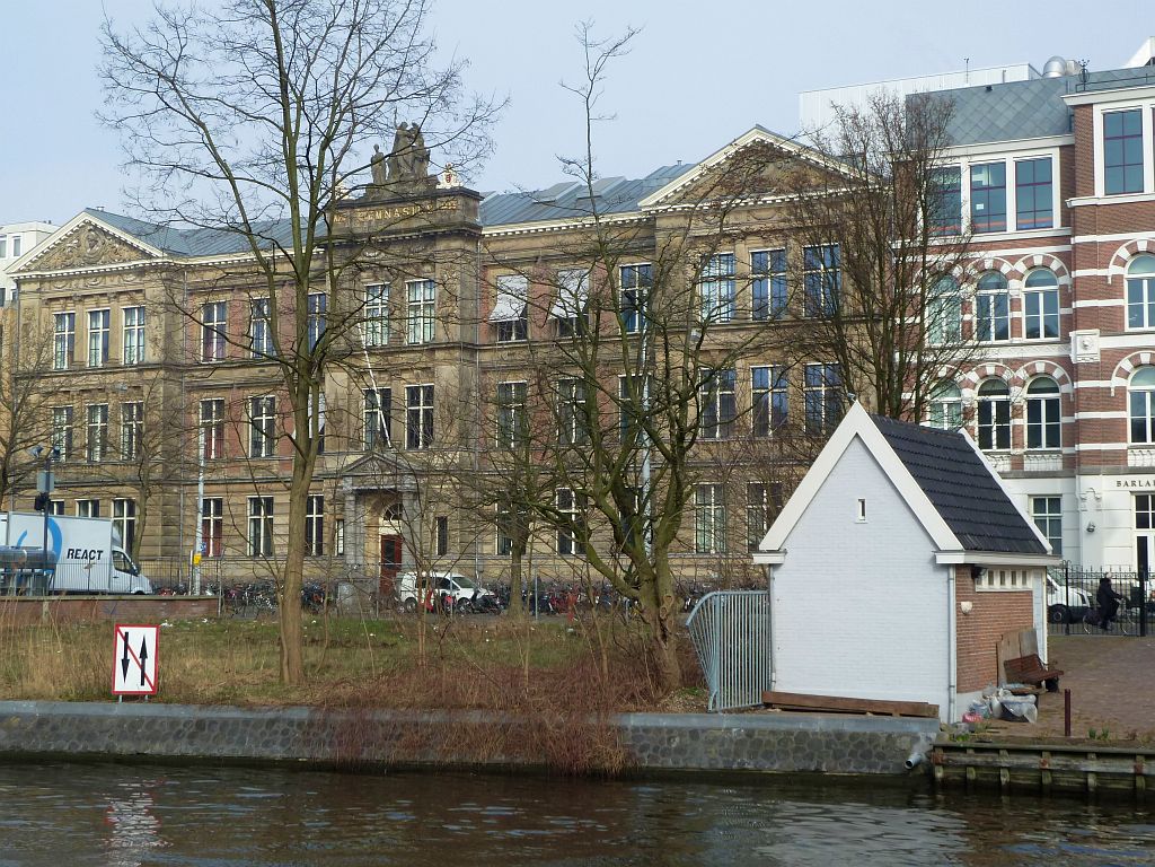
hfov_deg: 34.9
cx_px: 578
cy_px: 434
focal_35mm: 55
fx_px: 1835
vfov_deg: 26.6
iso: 80
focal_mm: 9.1
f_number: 3.9
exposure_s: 1/400
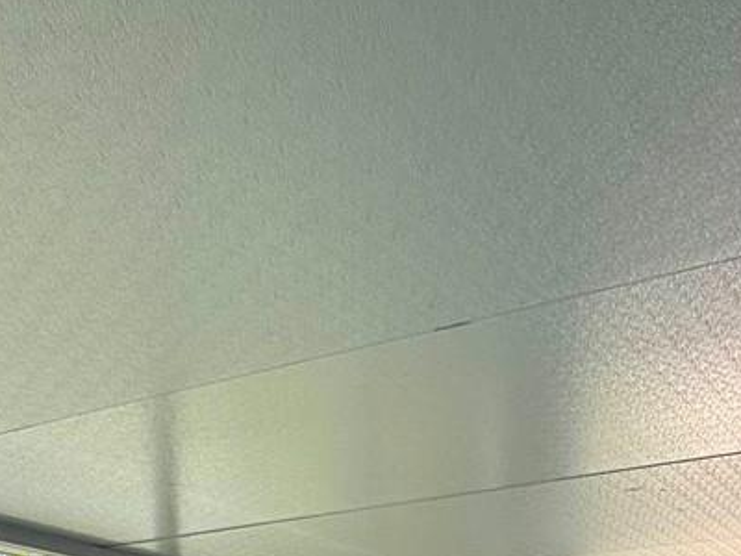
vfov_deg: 19.9
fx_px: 1199
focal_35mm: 56
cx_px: 82
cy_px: 969
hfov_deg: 32.7
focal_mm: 2.22
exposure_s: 1/458
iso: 50
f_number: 2.2
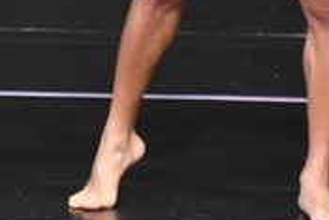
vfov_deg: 0.9
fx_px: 13966
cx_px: -324
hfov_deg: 1.3
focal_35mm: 1527
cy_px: -186
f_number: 5.6
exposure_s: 1/400
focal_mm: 230
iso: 4000
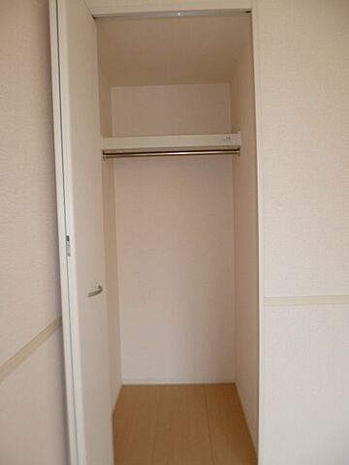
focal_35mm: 24
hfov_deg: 56.8
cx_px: 174
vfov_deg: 71.6
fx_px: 323
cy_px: 232
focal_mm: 4.3
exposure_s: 1/60
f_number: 2.5
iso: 100
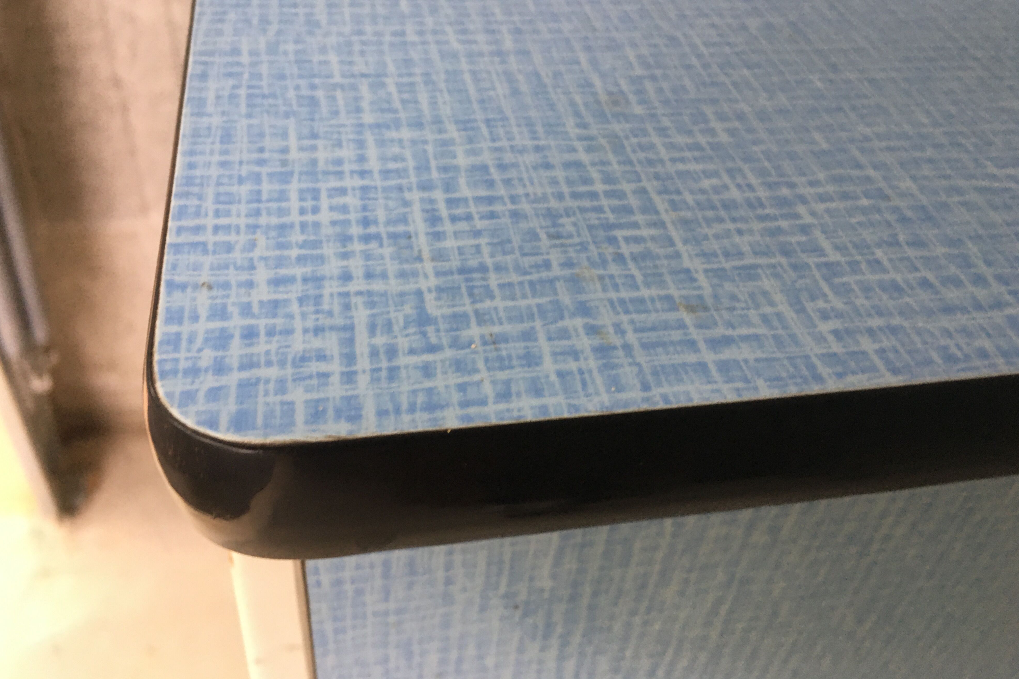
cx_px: 518
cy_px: 297
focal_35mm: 31
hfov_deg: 60.3
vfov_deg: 42.2
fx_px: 877
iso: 64
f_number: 2.2
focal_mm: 4.15
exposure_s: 1/17
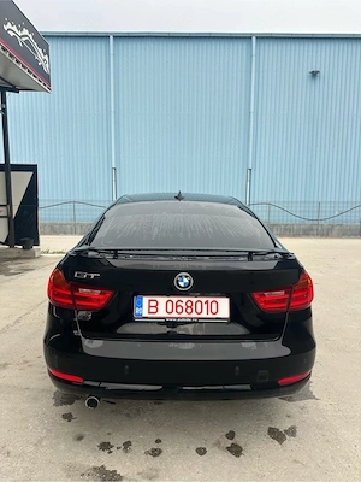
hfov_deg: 56.8
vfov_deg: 71.6
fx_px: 334
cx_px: 180
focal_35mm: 24
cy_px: 241
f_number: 1.78
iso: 80
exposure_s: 1/380
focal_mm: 6.86
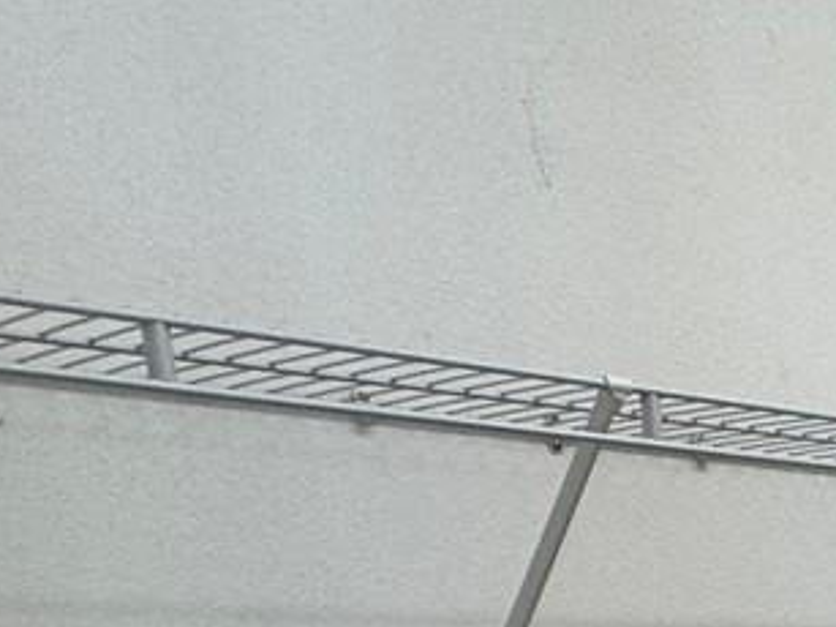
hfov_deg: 17.5
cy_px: 979
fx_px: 1762
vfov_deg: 17.7
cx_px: 1743
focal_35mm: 73
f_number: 2.2
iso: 100
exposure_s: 1/120
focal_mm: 2.22
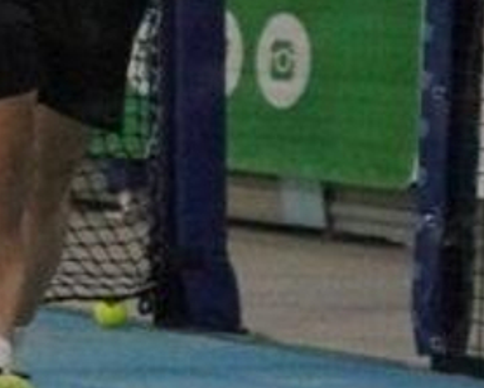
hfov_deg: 4.7
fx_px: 5808
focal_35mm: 405
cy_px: -173
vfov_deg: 3.8
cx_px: -484
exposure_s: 1/800
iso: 5000
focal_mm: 50
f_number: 2.8
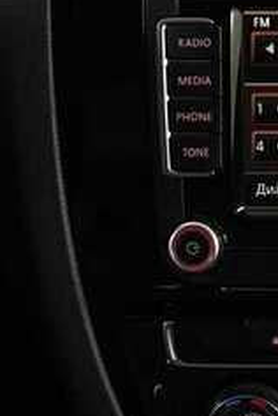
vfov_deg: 10.8
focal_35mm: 190
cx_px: 438
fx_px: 2194
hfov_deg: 7.1
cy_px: 191
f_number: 1.78
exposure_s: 1/33
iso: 320
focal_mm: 6.86
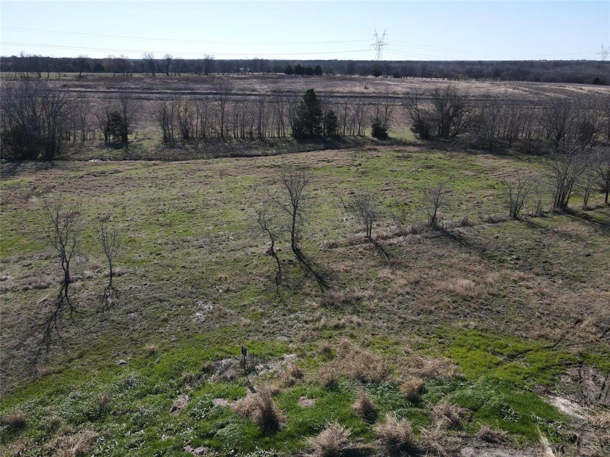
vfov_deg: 56.8
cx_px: 305
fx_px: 423
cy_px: 228
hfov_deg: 71.6
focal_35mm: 24
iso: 100
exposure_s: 1/640
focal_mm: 4.5
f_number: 2.8
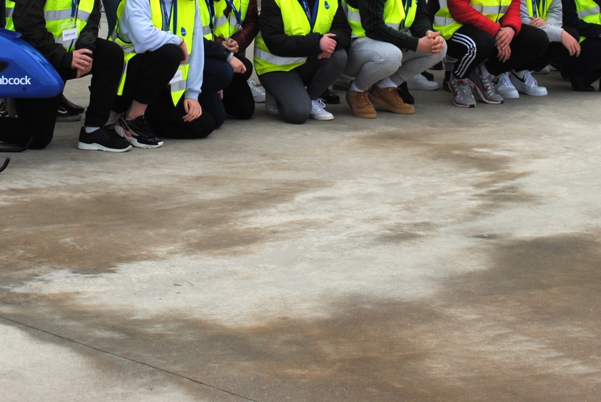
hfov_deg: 19.0
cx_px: 260
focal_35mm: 107
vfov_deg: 12.5
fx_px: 1792
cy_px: -84
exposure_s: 1/200
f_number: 7.1
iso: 100
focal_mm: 29
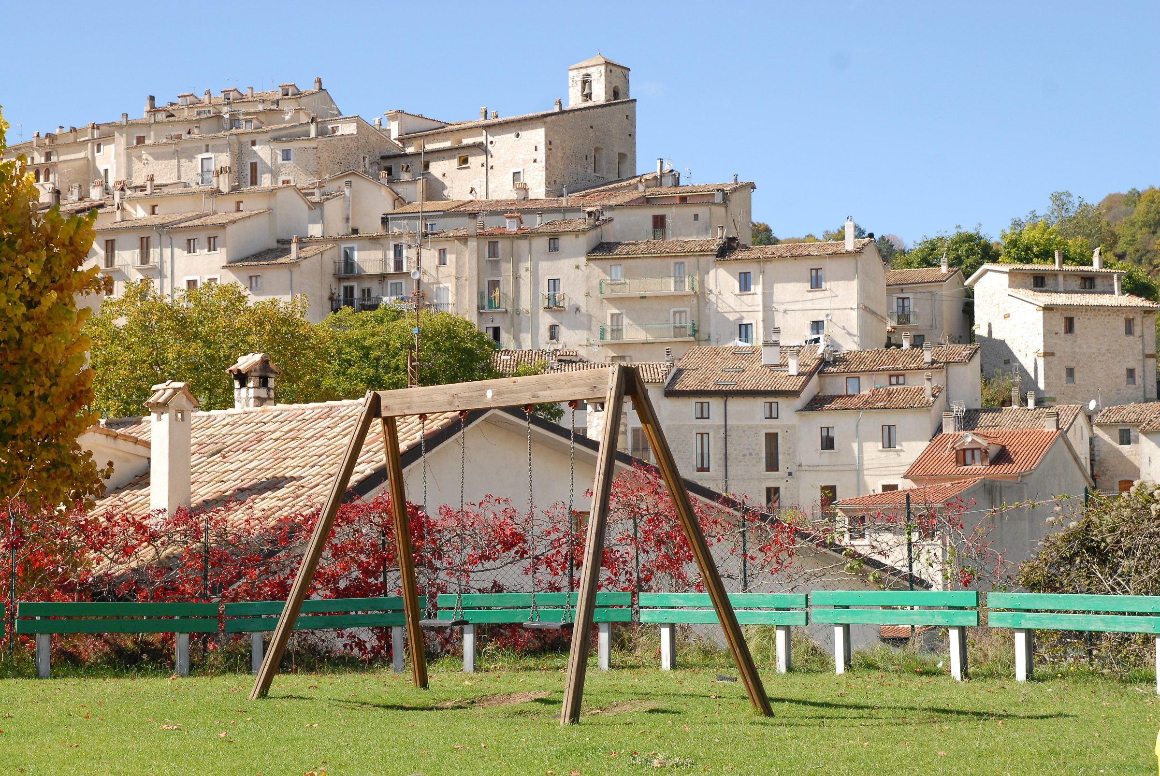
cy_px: 388
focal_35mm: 48
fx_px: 1548
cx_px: 580
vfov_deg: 28.1
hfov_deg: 41.1
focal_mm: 32
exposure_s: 1/320
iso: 200
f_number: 9
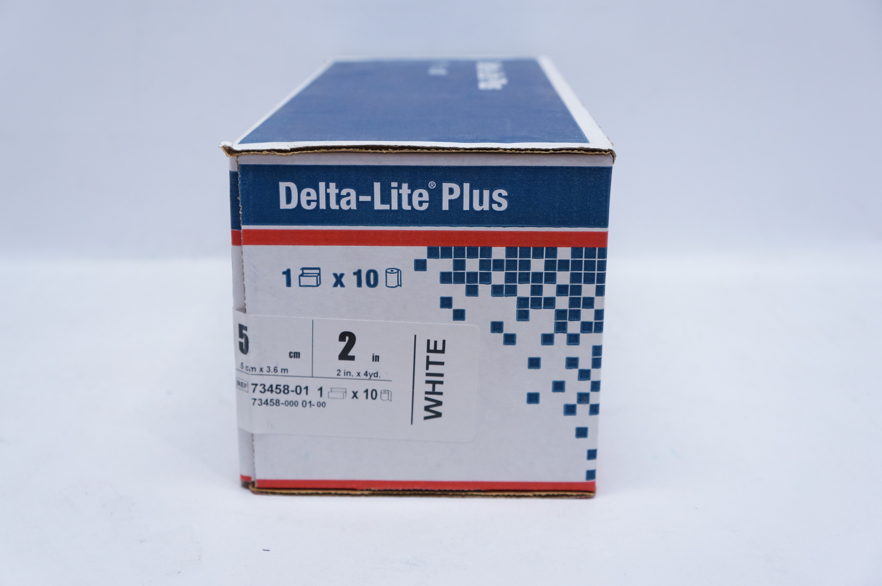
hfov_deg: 46.4
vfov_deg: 31.8
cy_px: 293
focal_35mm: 42
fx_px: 1028
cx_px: 441
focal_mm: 28
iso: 800
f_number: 4.5
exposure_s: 1/125
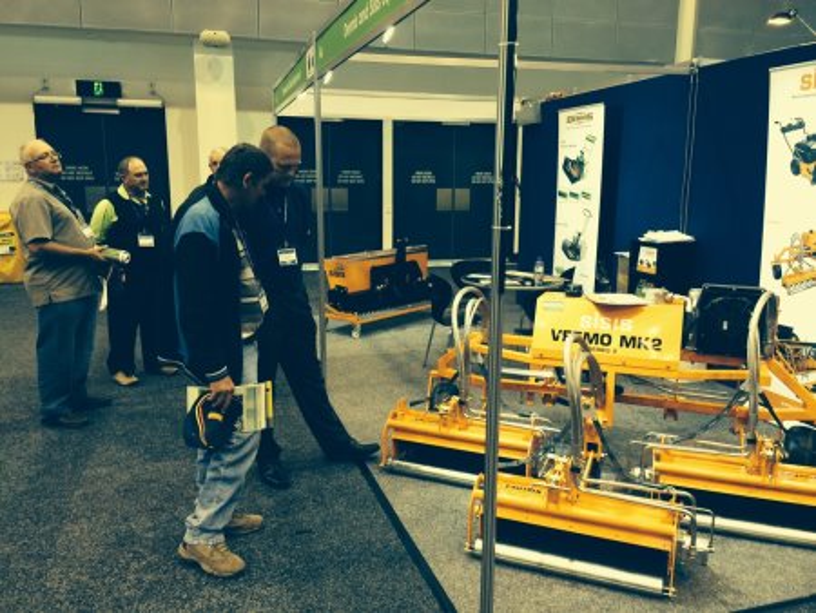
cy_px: 306
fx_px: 708
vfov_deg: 46.8
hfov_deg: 59.9
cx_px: 408
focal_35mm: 30
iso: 125
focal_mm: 4.12
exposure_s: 1/33
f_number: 2.2
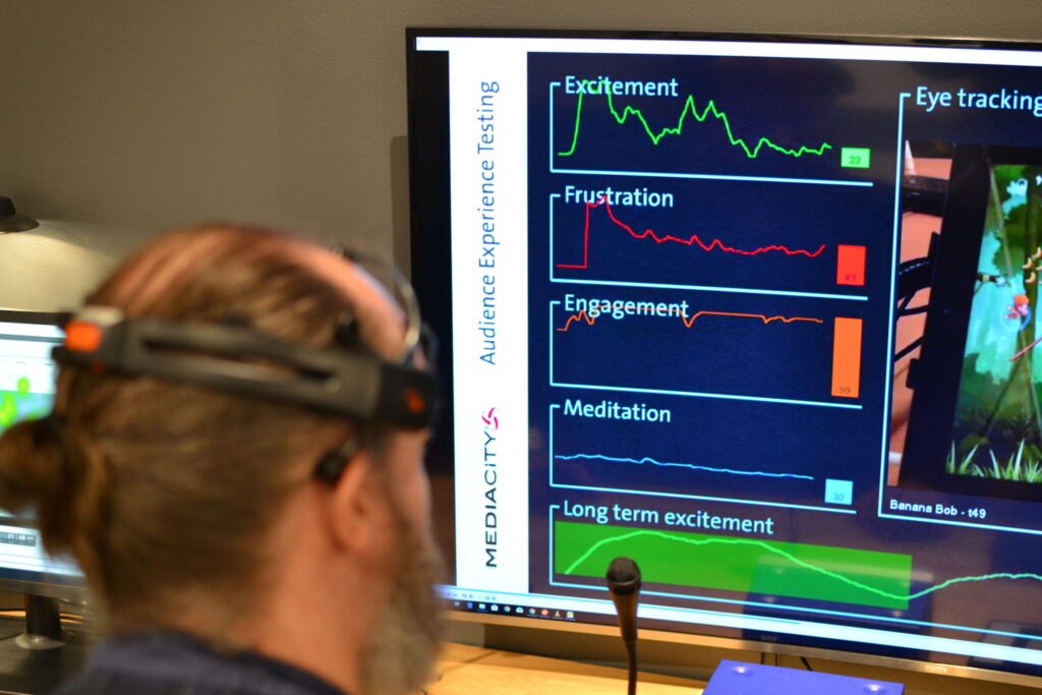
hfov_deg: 37.8
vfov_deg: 25.8
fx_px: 1520
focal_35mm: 52
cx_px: 521
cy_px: 348
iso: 400
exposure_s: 1/60
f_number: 3.2
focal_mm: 35
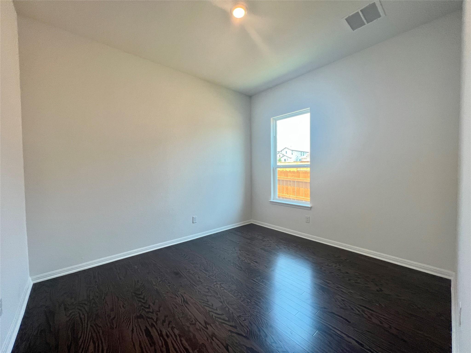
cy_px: 176
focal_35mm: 13
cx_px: 236
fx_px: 177
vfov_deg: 89.9
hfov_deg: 106.2
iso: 125
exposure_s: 1/120
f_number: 1.8
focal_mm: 1.57
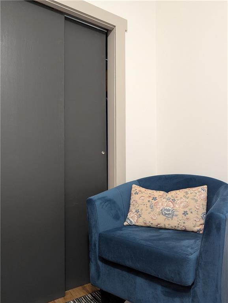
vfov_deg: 71.5
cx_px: 114
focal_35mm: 24
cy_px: 152
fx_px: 210
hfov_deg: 56.9
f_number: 1.85
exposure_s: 1/30
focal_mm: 6.81
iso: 437
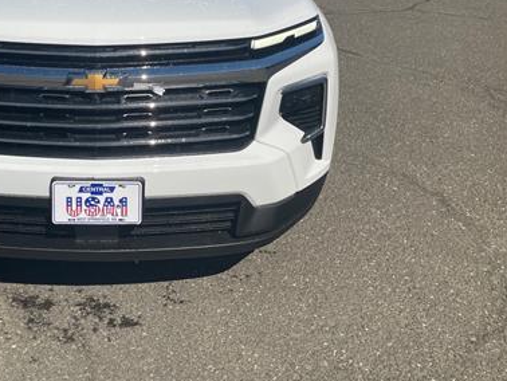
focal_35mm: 44
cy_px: 68
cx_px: 111
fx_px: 645
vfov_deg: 31.9
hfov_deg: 41.3
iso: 32
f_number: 1.6
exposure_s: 1/2959
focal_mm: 4.2
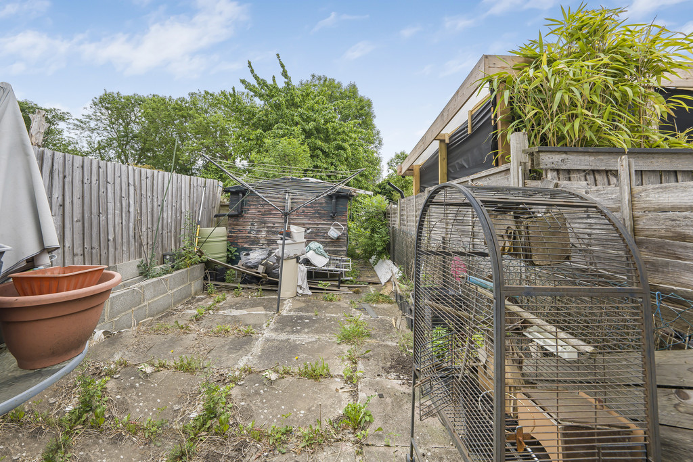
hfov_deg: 112.6
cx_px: 346
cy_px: 231
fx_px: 231
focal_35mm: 12
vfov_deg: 90.0
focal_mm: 12
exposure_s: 1/100
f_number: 9
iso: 320
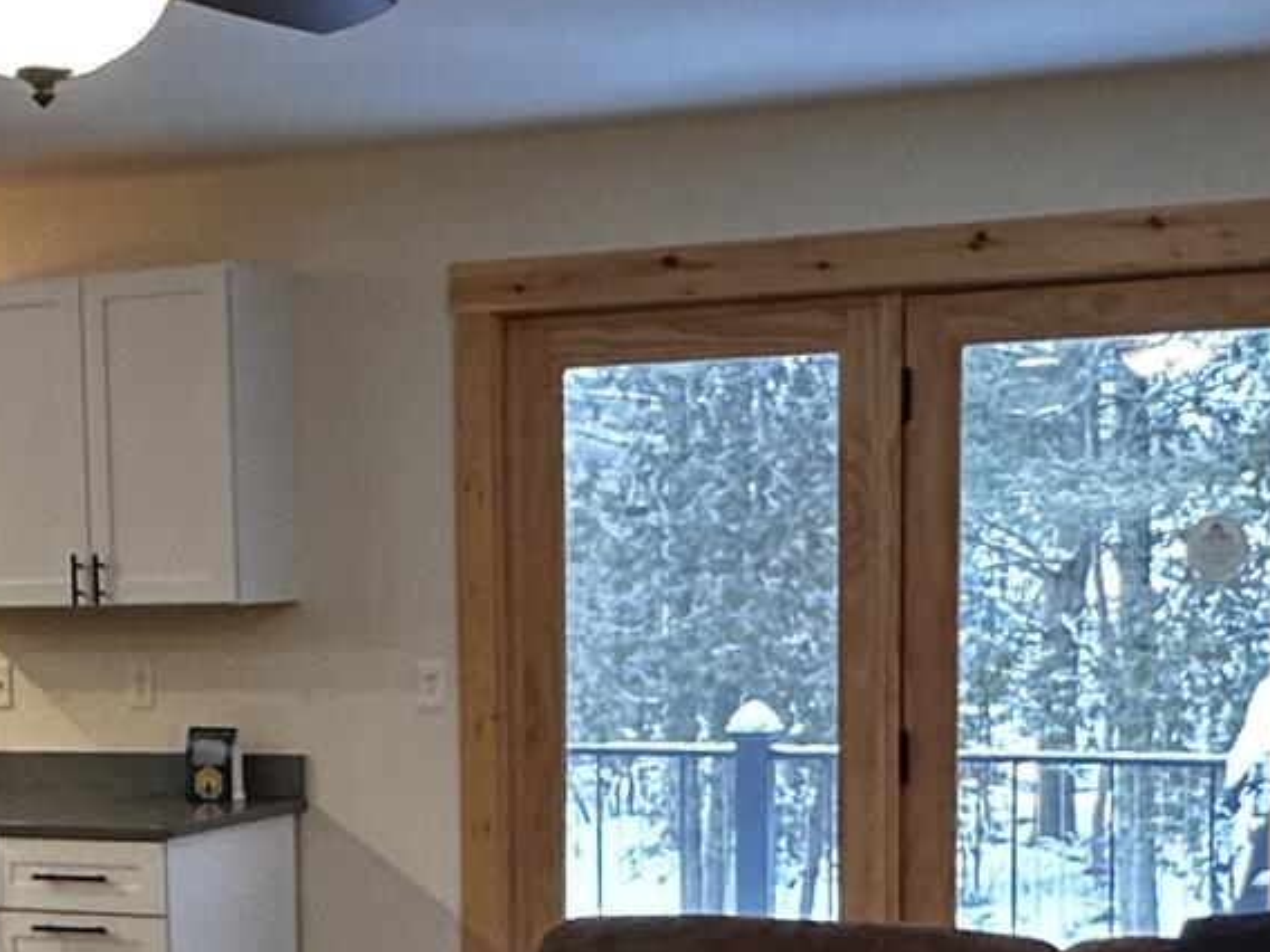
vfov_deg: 19.6
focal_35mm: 74
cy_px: 842
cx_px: 248
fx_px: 2715
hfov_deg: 25.8
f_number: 2.2
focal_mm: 2.22
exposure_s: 1/60
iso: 250
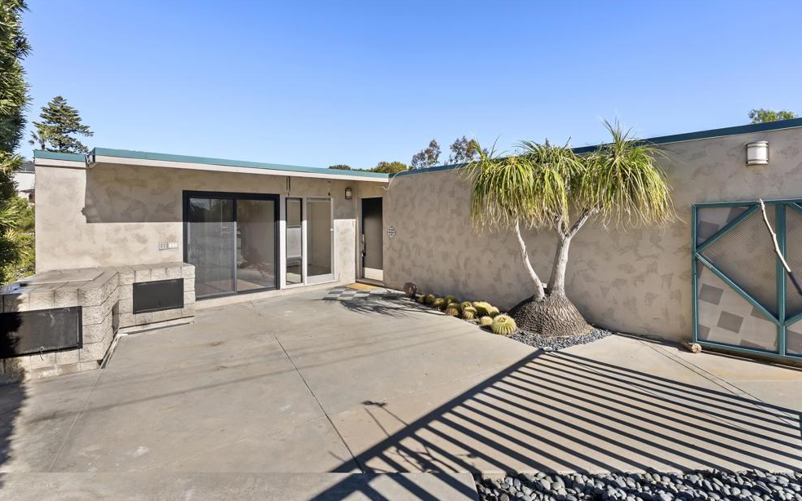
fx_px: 372
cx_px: 397
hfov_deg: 94.4
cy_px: 232
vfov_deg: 67.9
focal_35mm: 17
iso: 400
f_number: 9
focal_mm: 16
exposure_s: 1/320
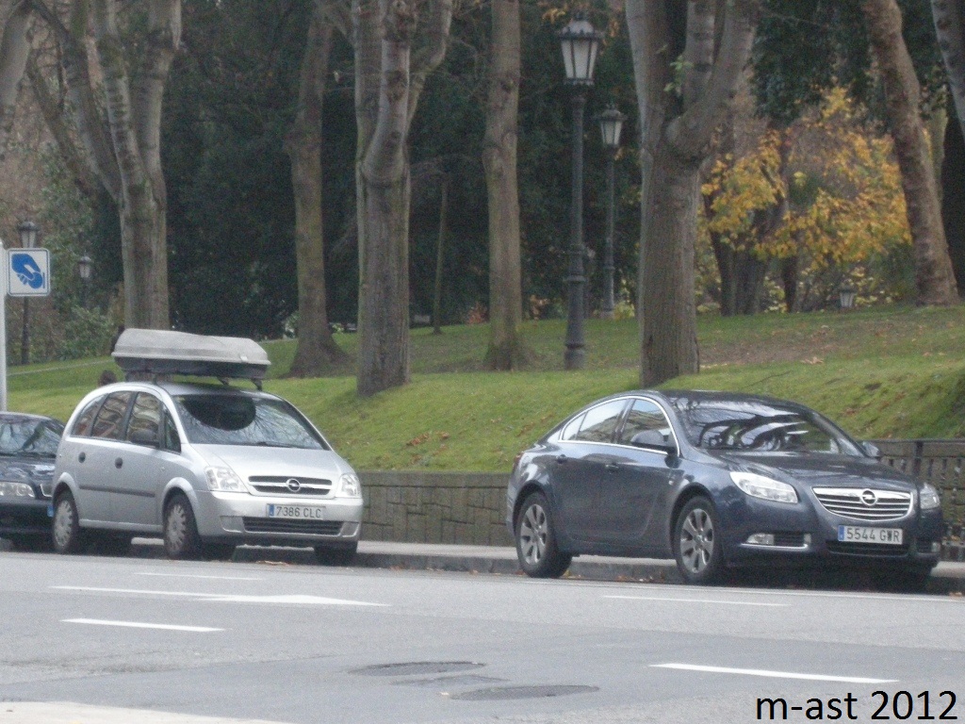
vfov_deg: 12.0
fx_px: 3429
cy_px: 362
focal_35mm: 123
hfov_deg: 16.0
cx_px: 482
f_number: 5.3
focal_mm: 26.3
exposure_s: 1/163
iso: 400
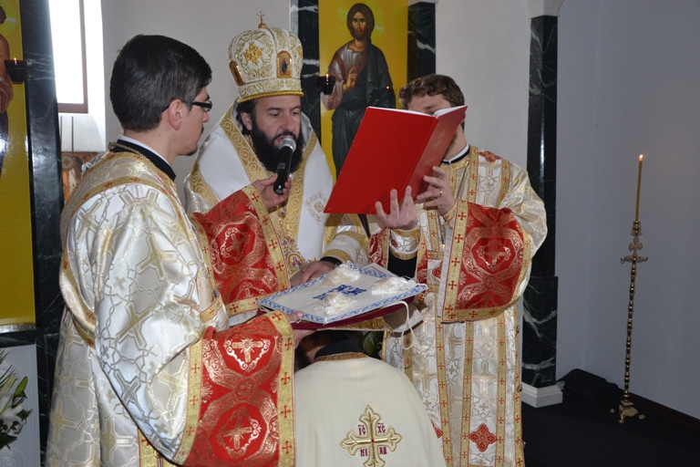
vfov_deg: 36.9
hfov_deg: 53.1
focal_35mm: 36
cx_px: 350
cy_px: 234
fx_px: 700
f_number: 3.8
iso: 1000
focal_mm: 24
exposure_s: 1/60
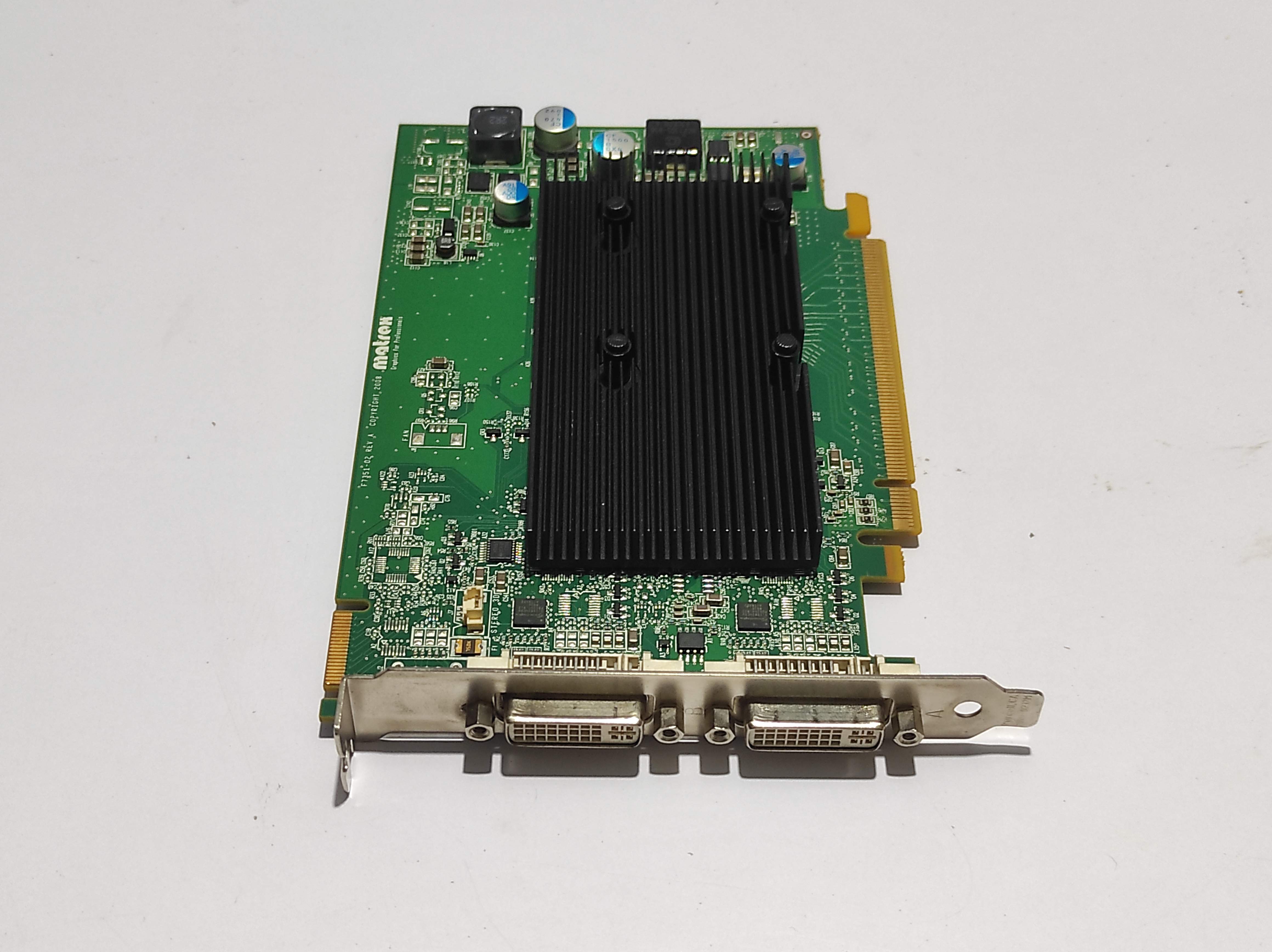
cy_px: 476
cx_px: 636
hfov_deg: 69.4
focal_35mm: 25
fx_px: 918
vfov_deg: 54.8
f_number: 1.89
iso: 514
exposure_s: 1/33
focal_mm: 5.43
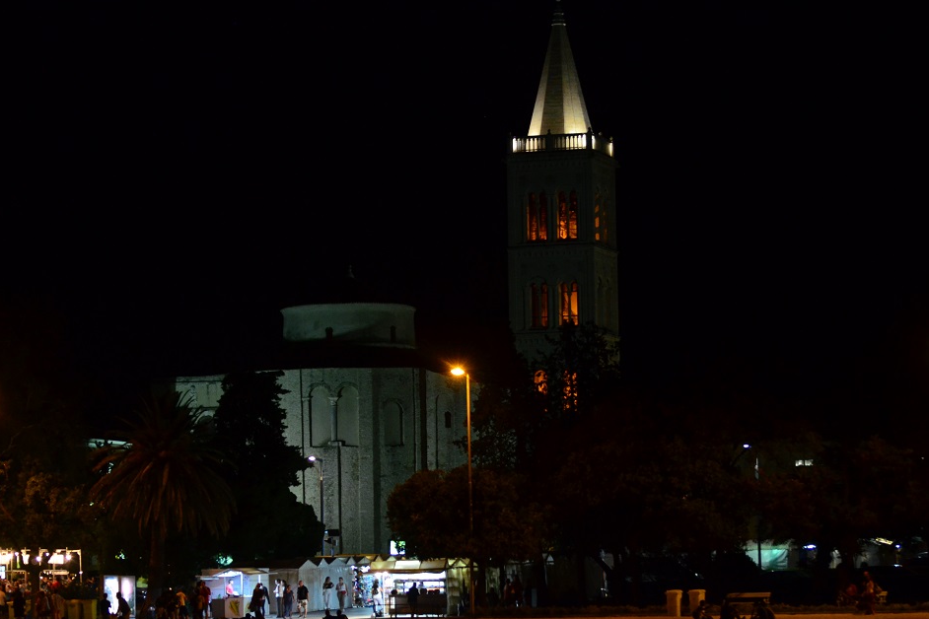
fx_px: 3767
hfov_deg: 14.1
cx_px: 472
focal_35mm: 146
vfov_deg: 9.4
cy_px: 304
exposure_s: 1/30
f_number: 4.5
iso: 1800
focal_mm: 92
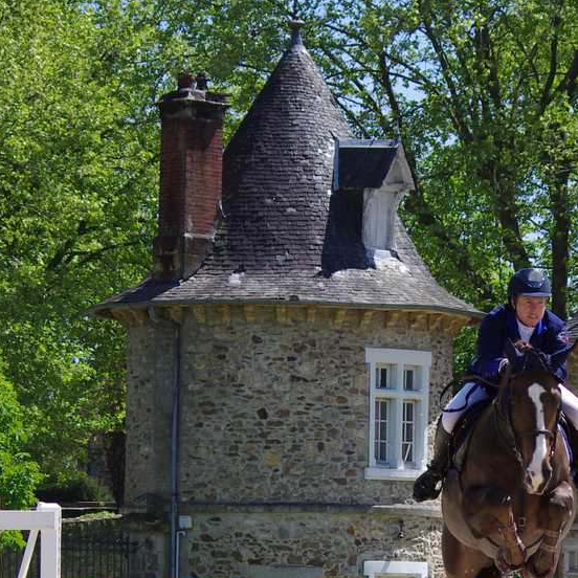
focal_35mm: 217
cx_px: 530
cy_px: 490
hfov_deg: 8.0
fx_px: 4099
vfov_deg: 8.0
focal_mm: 62.5
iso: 200
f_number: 5.6
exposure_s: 1/800
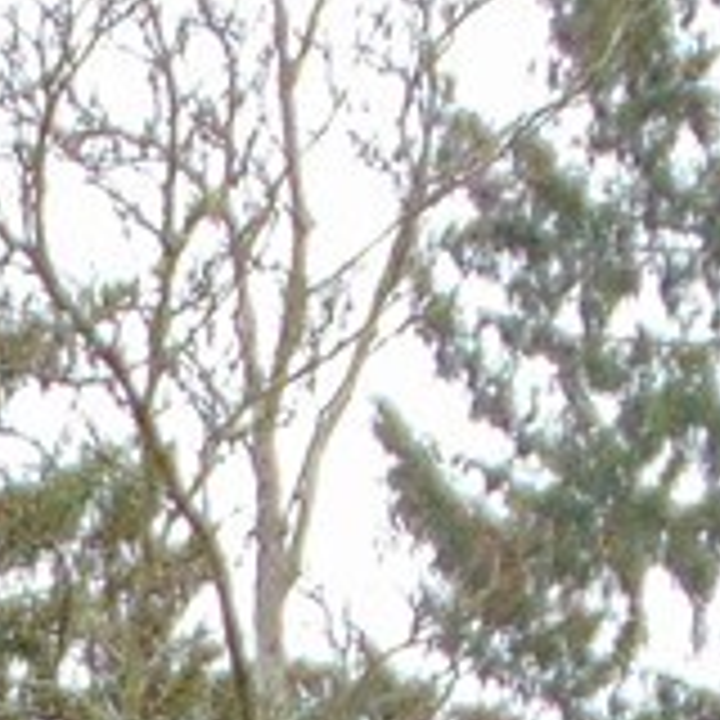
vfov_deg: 4.8
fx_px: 8119
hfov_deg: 4.9
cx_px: -1071
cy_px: 2228
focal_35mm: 345
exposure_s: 1/40
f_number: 3.3
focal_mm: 6.9
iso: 100
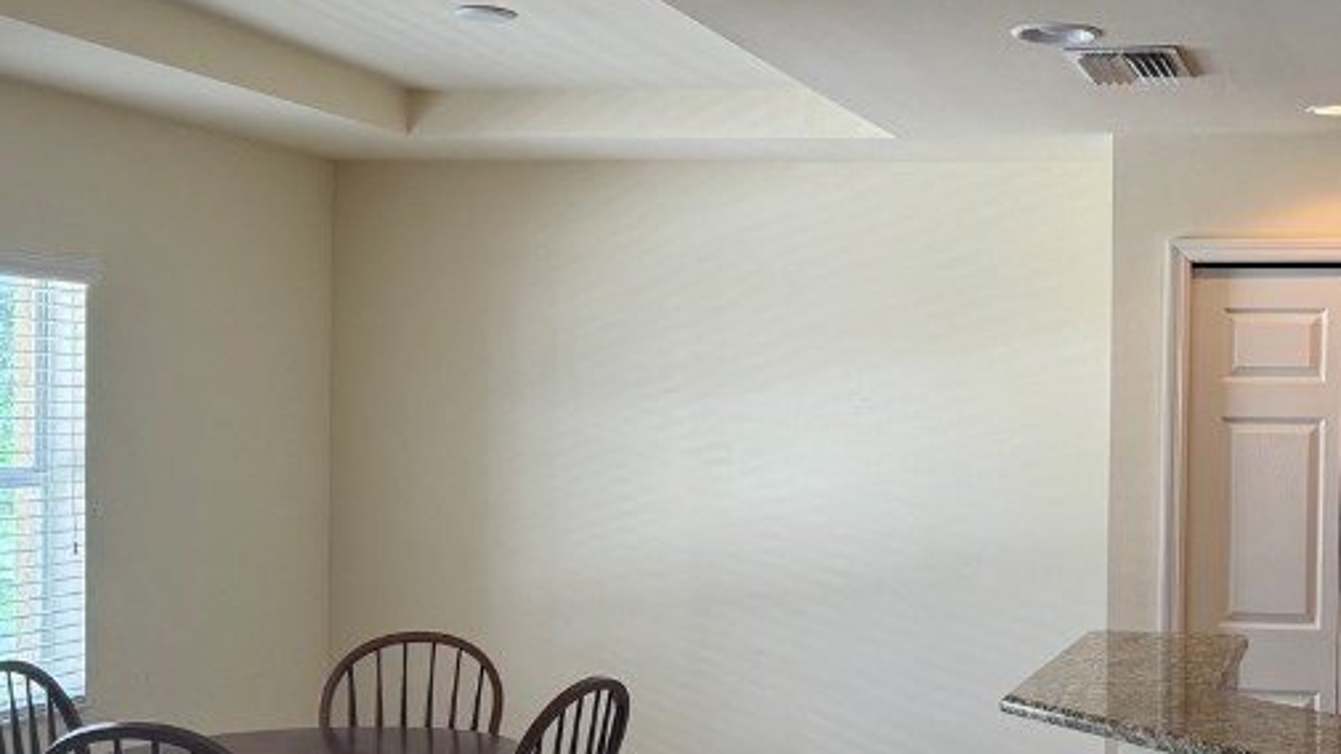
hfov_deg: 37.5
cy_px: 457
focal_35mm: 53
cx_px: 1105
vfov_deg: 22.6
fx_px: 1884
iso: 100
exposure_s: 1/120
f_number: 1.78
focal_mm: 6.76
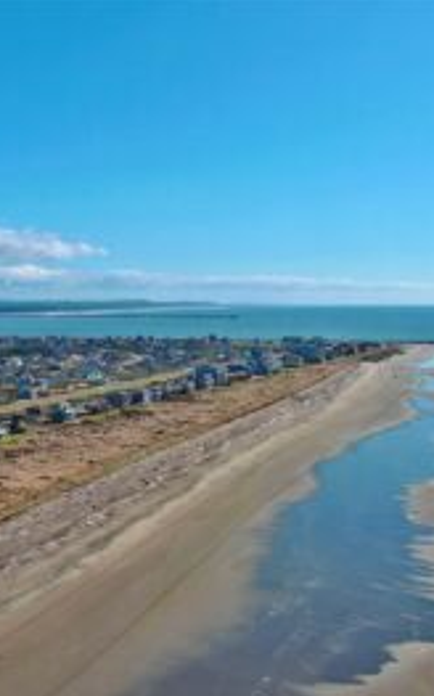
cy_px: 351
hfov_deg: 28.2
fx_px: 853
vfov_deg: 44.4
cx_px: 124
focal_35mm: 45
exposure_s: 1/2597
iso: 100
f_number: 2.8
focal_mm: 10.57
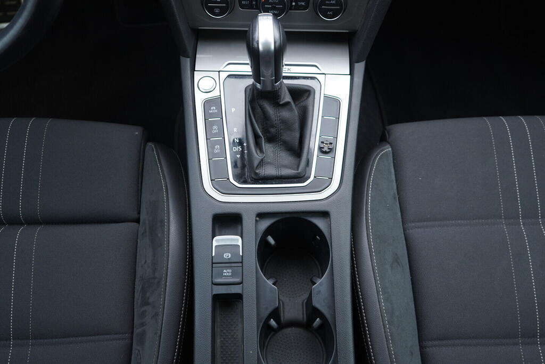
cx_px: 272
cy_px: 182
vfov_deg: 36.9
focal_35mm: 36
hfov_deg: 53.1
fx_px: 545
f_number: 2.8
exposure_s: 1/40
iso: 250
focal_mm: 24
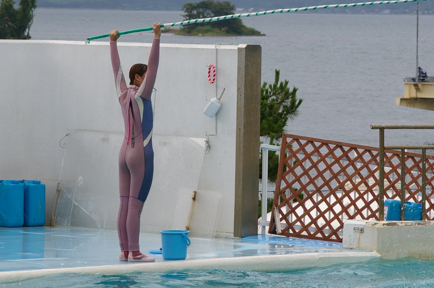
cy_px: 56
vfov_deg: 5.2
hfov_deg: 7.9
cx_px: 284
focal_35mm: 262
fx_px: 3155
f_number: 8
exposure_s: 1/250
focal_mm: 93
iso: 200
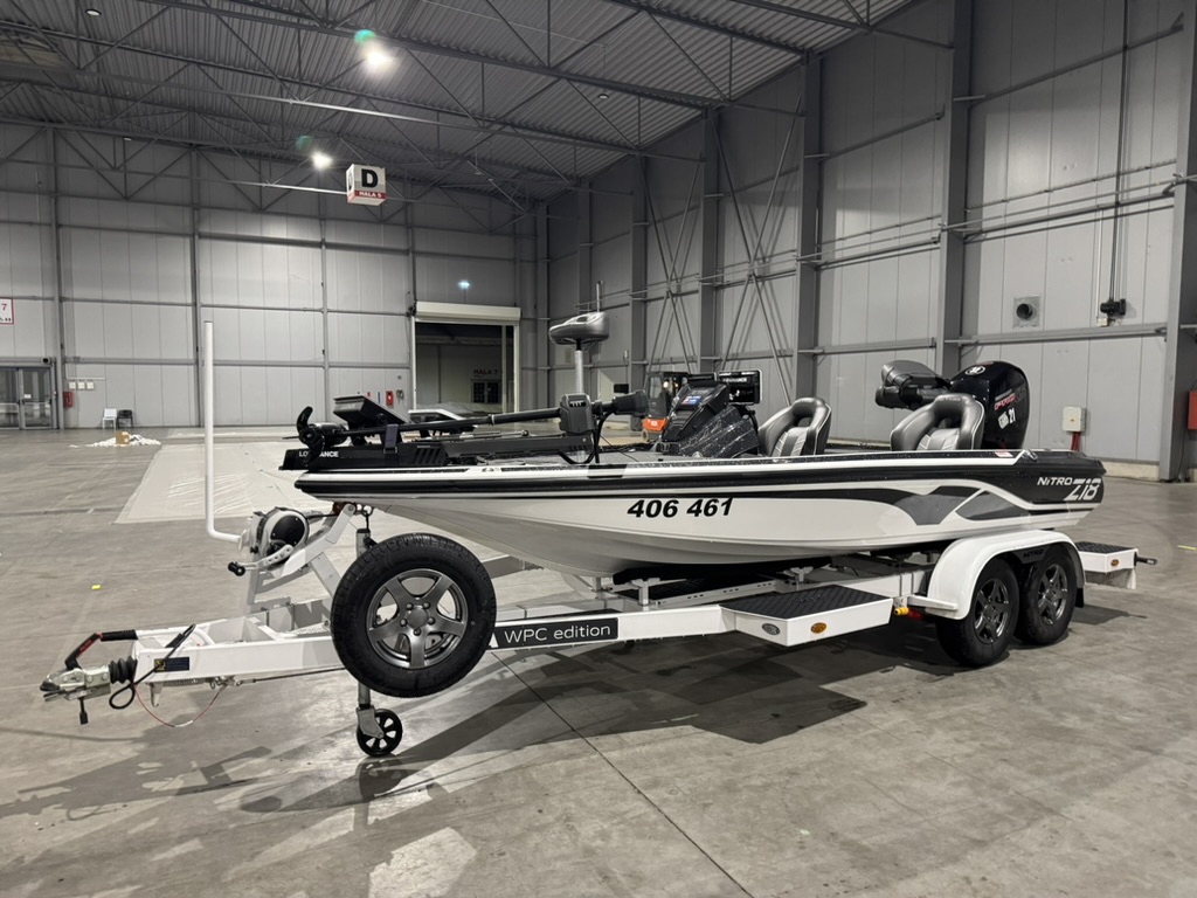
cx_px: 598
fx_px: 830
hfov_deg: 71.6
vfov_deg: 56.8
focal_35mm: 24
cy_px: 449
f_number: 1.78
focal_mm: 6.76
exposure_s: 1/50
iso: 400
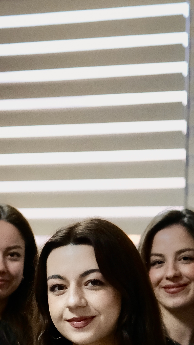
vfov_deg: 15.2
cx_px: -93
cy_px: 364
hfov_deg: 8.6
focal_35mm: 138
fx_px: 1262
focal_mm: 23
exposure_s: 1/1000
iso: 1600
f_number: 1.4
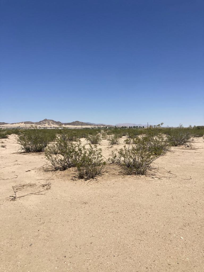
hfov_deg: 49.7
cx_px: 102
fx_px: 220
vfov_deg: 63.4
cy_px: 136
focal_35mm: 28
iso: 20
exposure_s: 1/4049
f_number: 1.8
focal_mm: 3.99
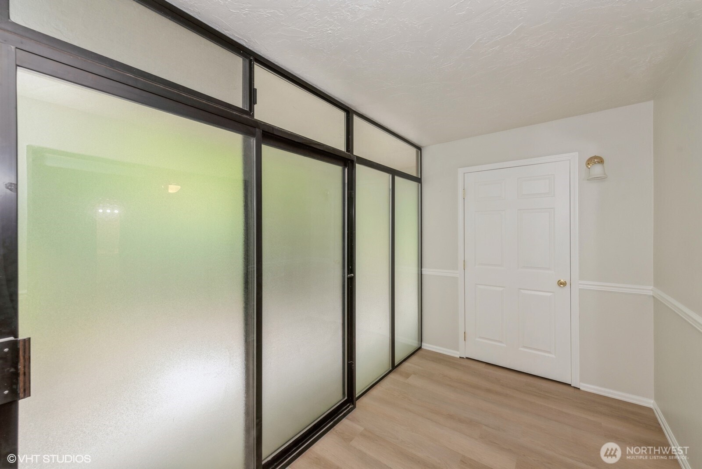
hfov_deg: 104.2
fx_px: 273
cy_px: 234
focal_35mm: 14
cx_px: 351
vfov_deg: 81.3
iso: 200
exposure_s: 1/25
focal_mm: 14
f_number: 8
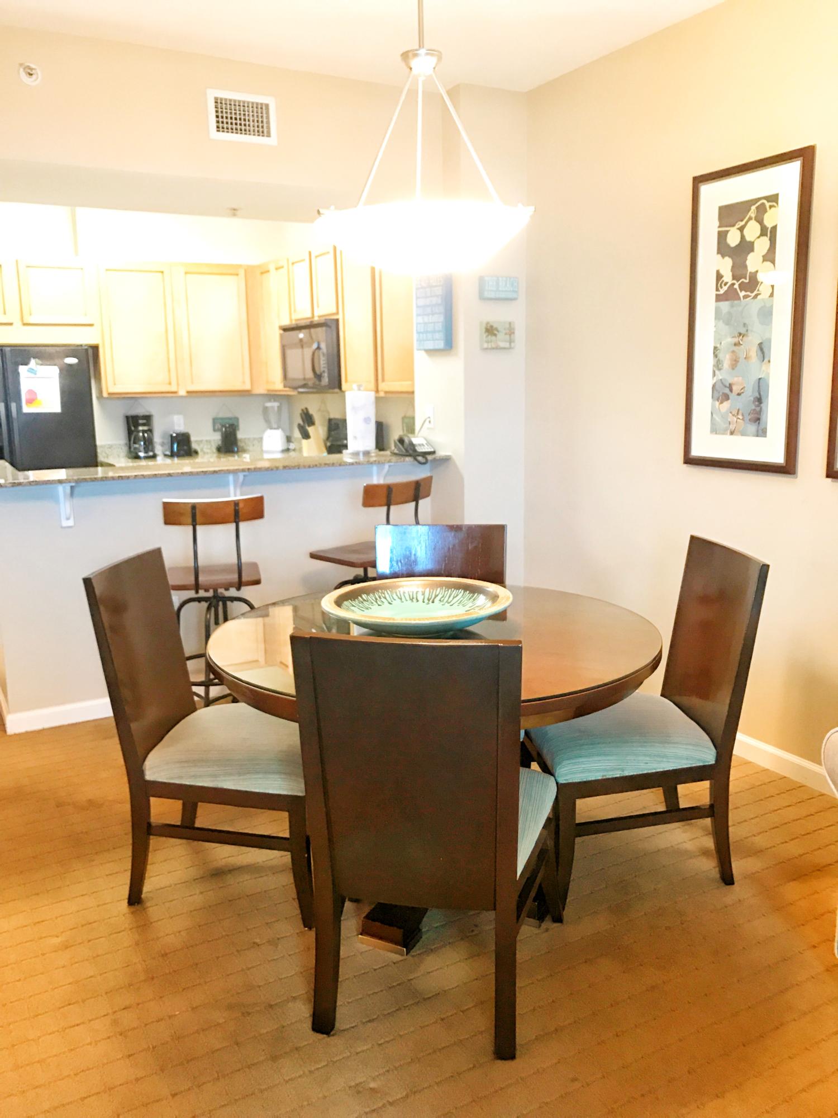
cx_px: 419
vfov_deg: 63.4
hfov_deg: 49.7
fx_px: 904
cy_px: 559
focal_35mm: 28
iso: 64
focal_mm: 3.99
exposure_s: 1/15
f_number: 1.8
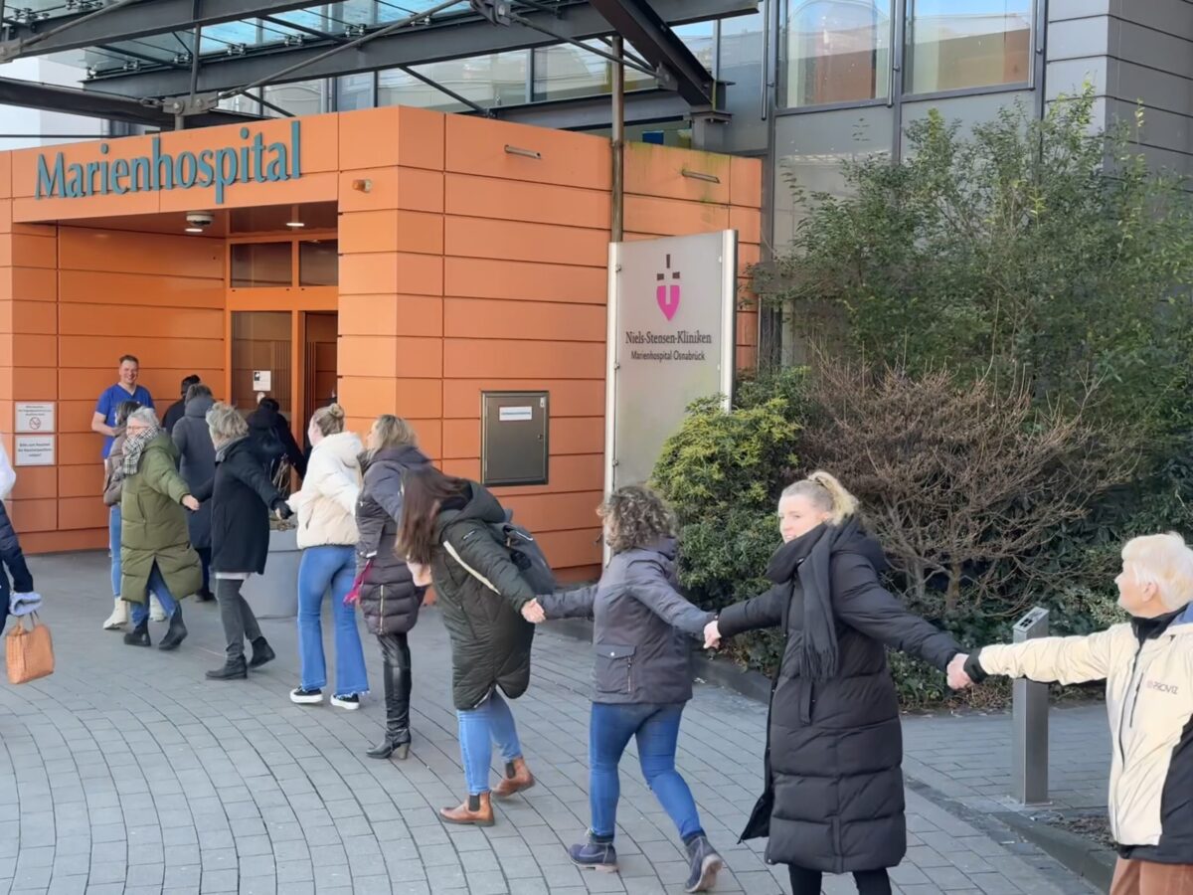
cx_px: 596
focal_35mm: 48
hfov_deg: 39.7
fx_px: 1654
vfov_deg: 30.3
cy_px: 448
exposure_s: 1/198
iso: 64
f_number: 1.78
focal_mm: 6.86
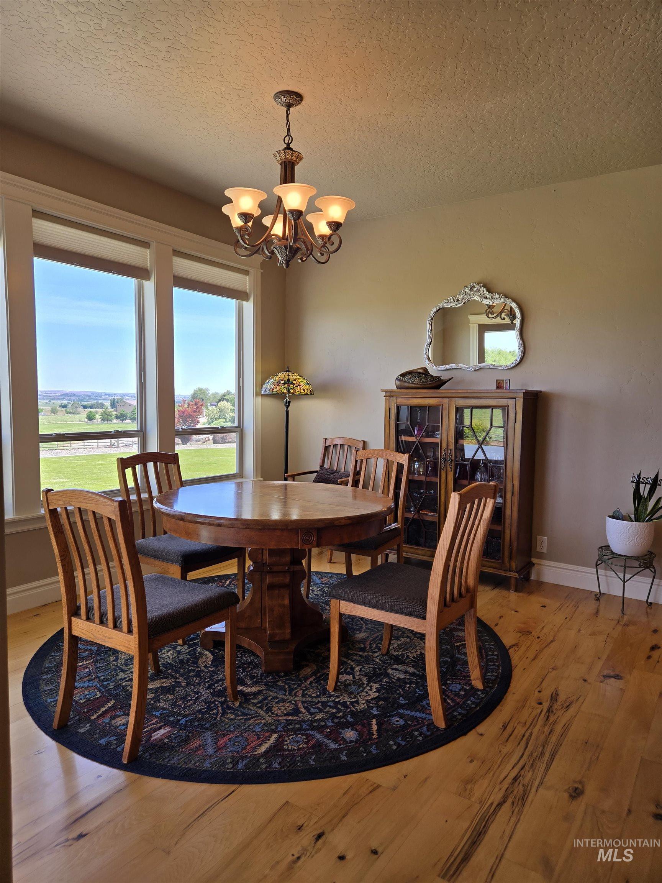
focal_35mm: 23
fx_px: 586
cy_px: 442
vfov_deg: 73.9
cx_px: 331
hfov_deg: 58.9
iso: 25
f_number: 1.8
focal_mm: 5.4
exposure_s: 1/265
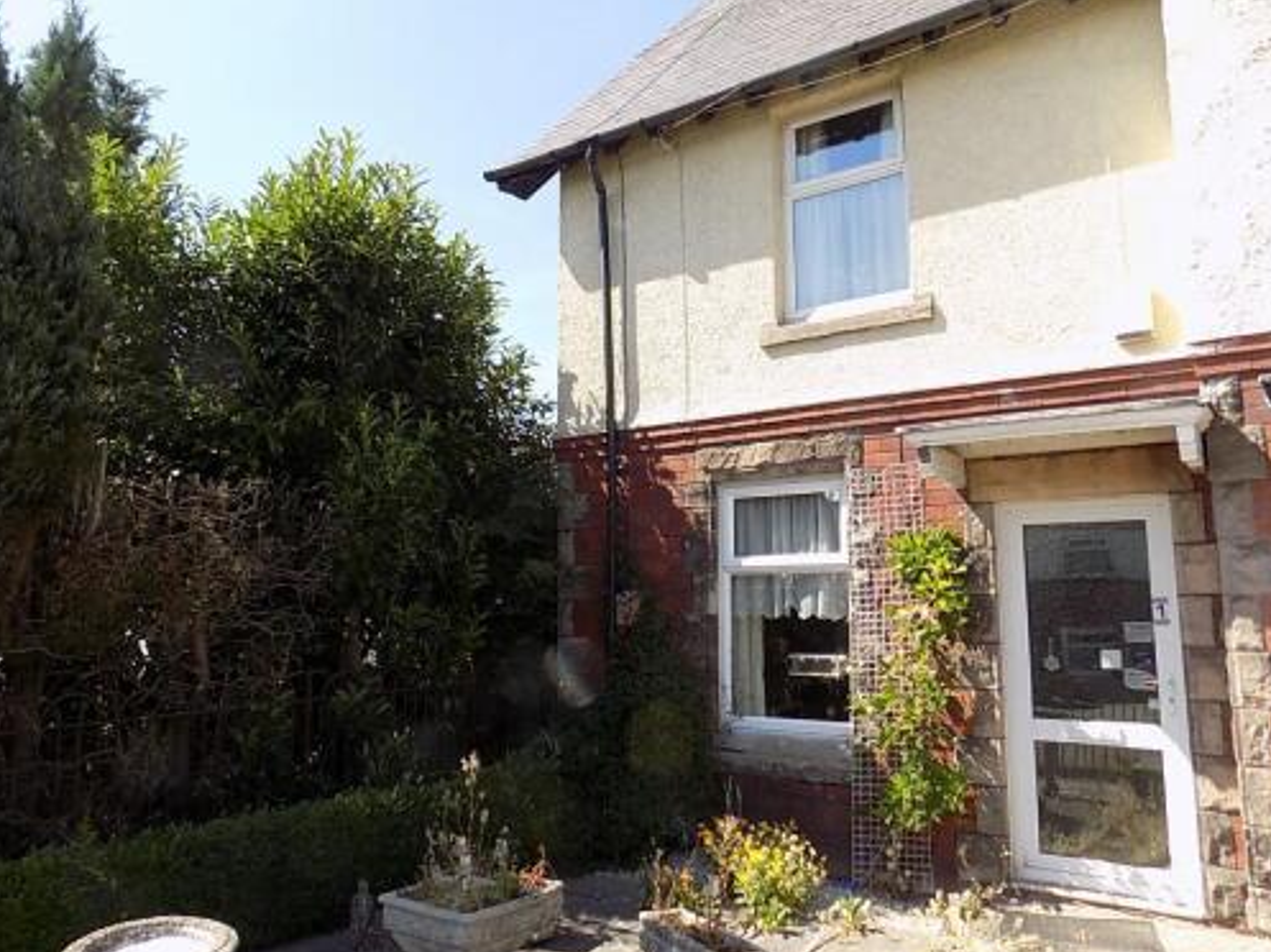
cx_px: 566
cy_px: 475
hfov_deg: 65.2
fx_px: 991
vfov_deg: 51.3
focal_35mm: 27
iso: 80
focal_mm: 4
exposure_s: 1/400
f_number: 3.1
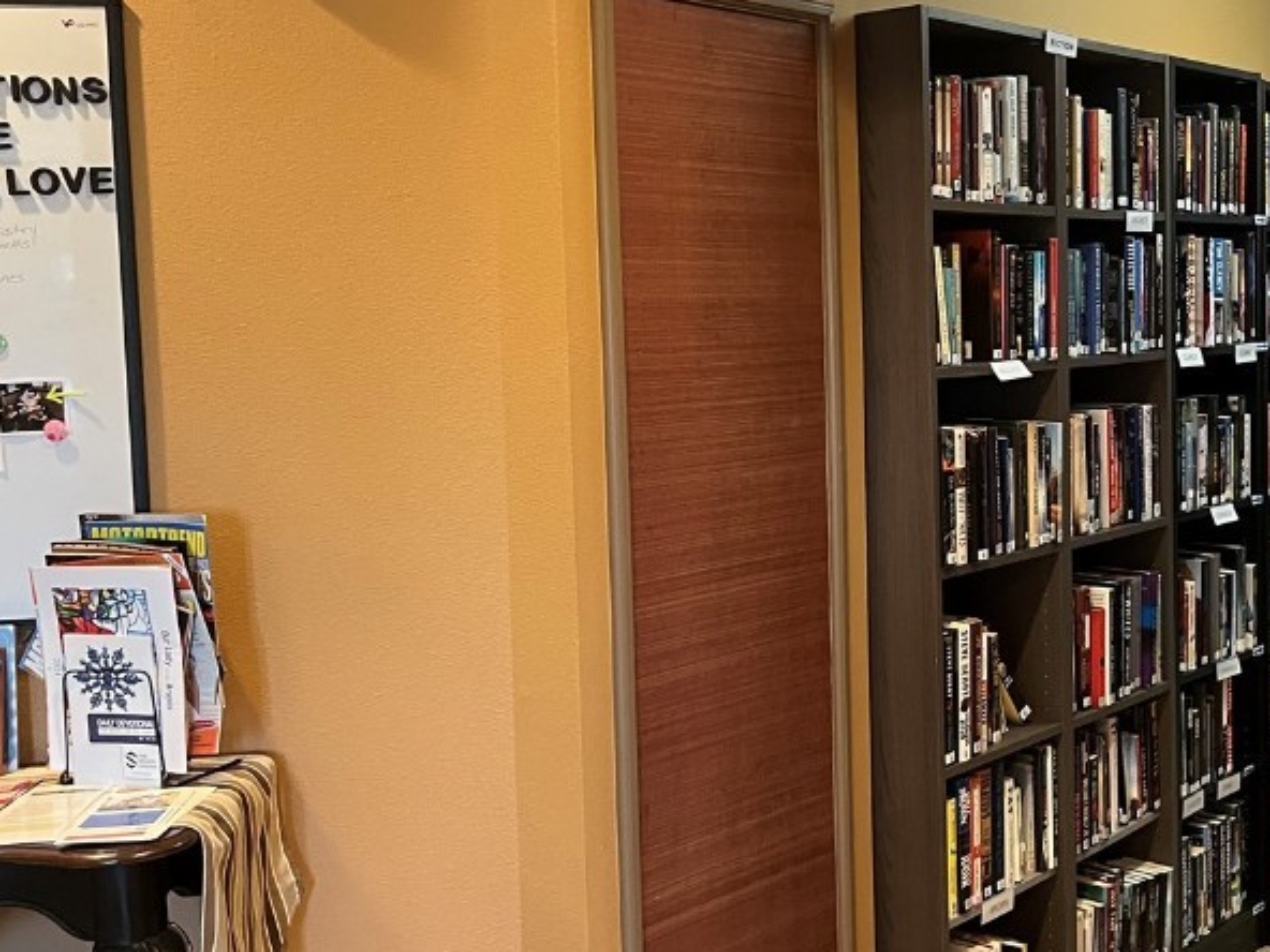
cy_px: 410
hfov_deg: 40.4
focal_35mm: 45
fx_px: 1651
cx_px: 1010
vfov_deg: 32.1
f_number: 1.6
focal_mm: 5.1
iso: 400
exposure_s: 1/60
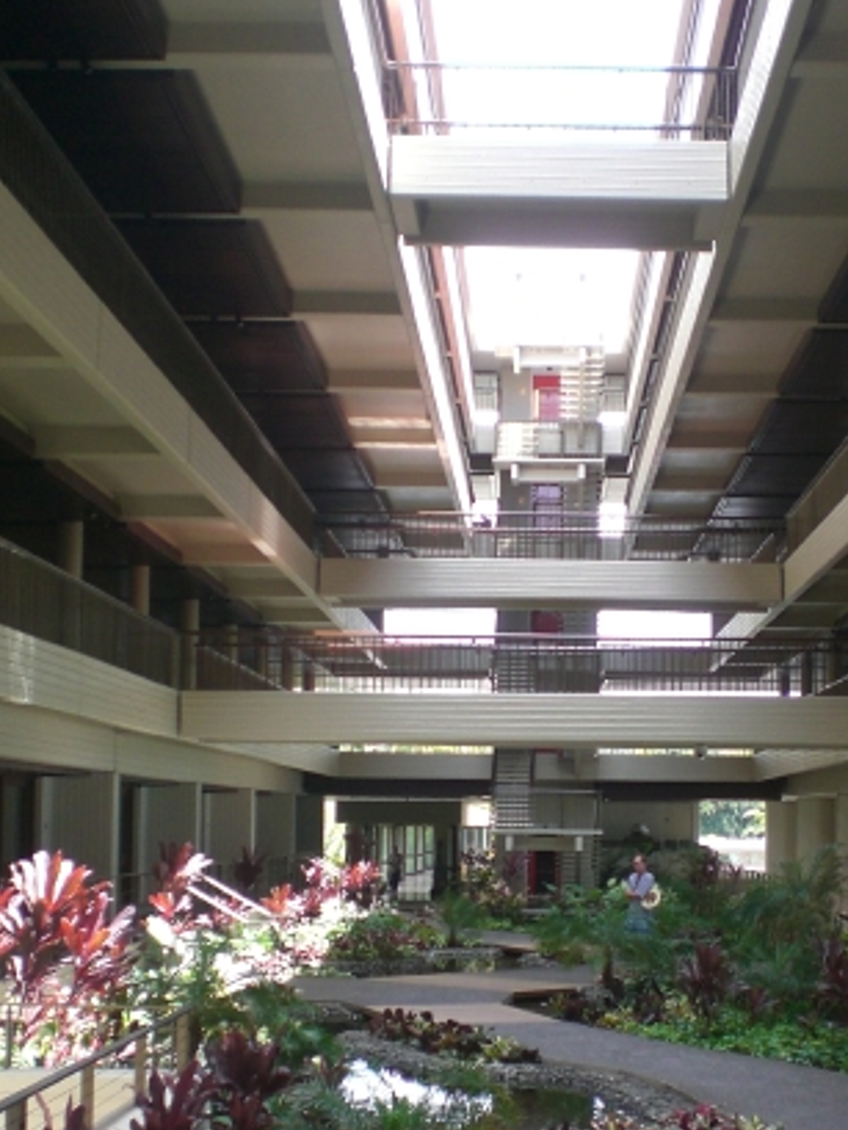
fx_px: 1926
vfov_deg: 32.6
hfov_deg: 24.7
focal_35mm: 59
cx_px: 575
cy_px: 667
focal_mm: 6.3
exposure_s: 1/160
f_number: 3.1
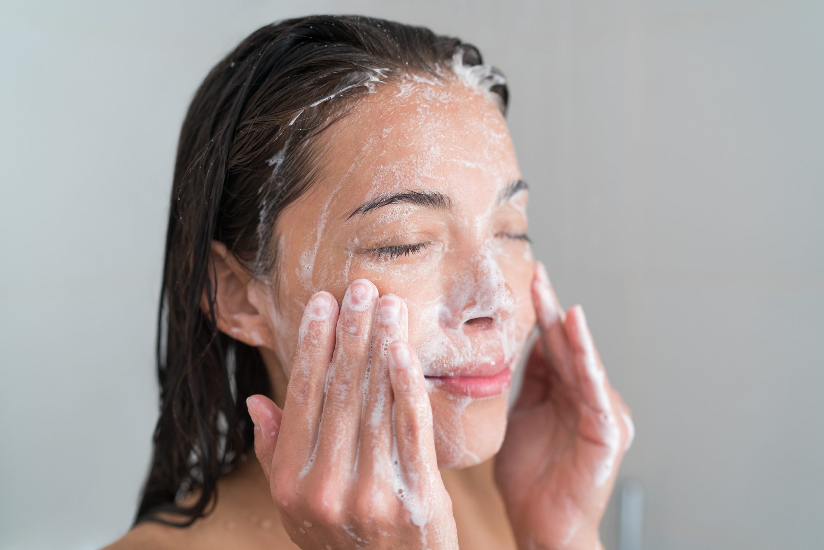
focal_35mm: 35
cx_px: 412
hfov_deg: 54.4
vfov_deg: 37.9
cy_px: 275
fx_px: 801
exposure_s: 1/125
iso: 640
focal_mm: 35
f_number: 2.2
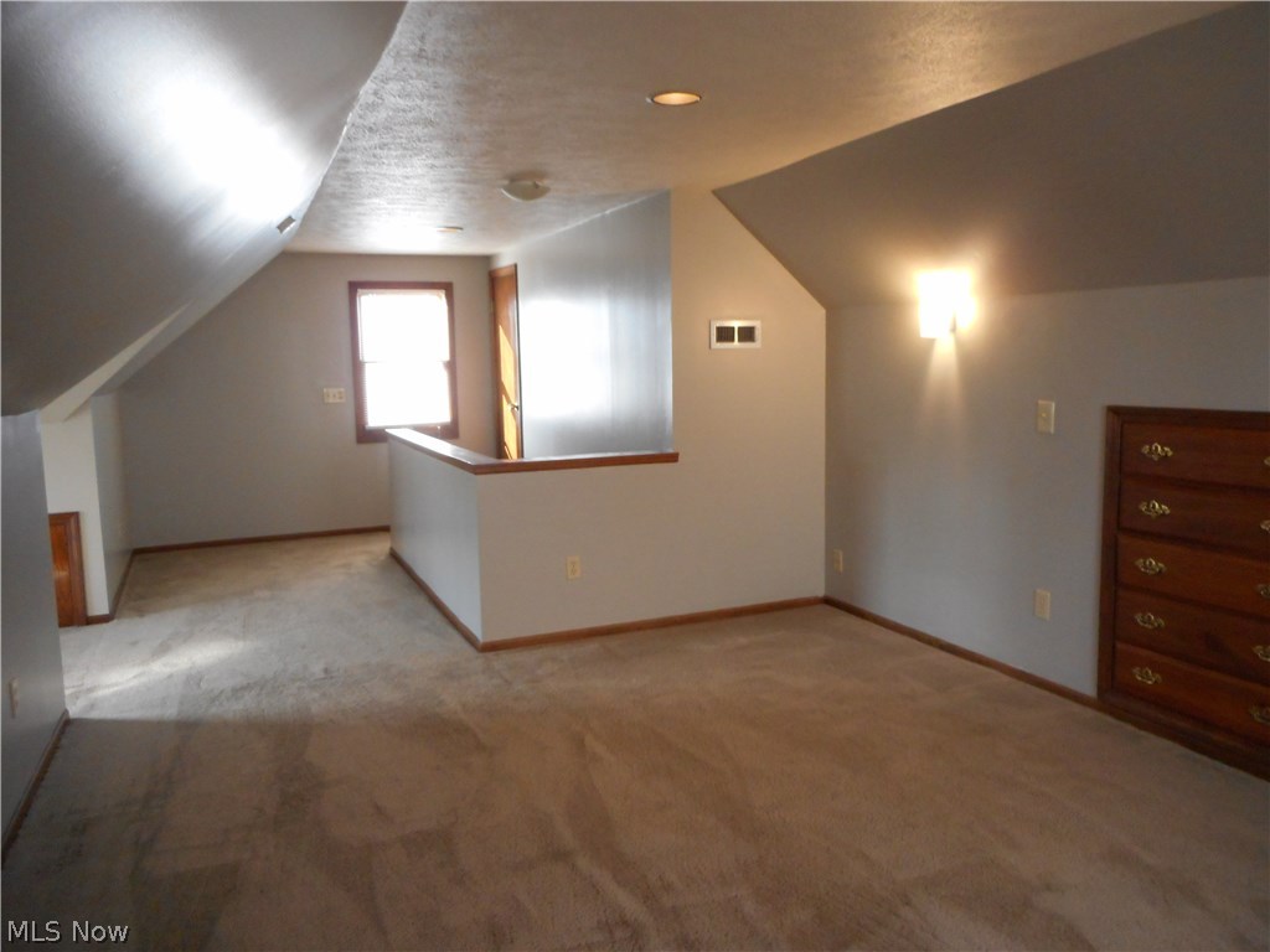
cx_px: 635
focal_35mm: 25
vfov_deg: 54.9
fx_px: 917
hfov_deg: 69.4
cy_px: 476
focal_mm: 4.5
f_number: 3.7
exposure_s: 1/30
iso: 360
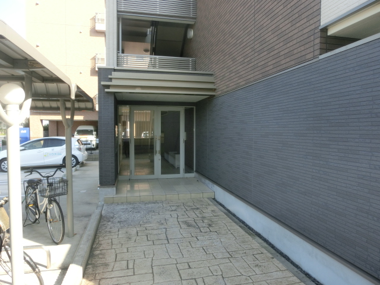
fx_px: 263
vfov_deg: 56.8
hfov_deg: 71.6
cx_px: 190
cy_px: 142
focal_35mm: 24
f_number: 3
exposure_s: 1/250
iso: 80
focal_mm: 4.24
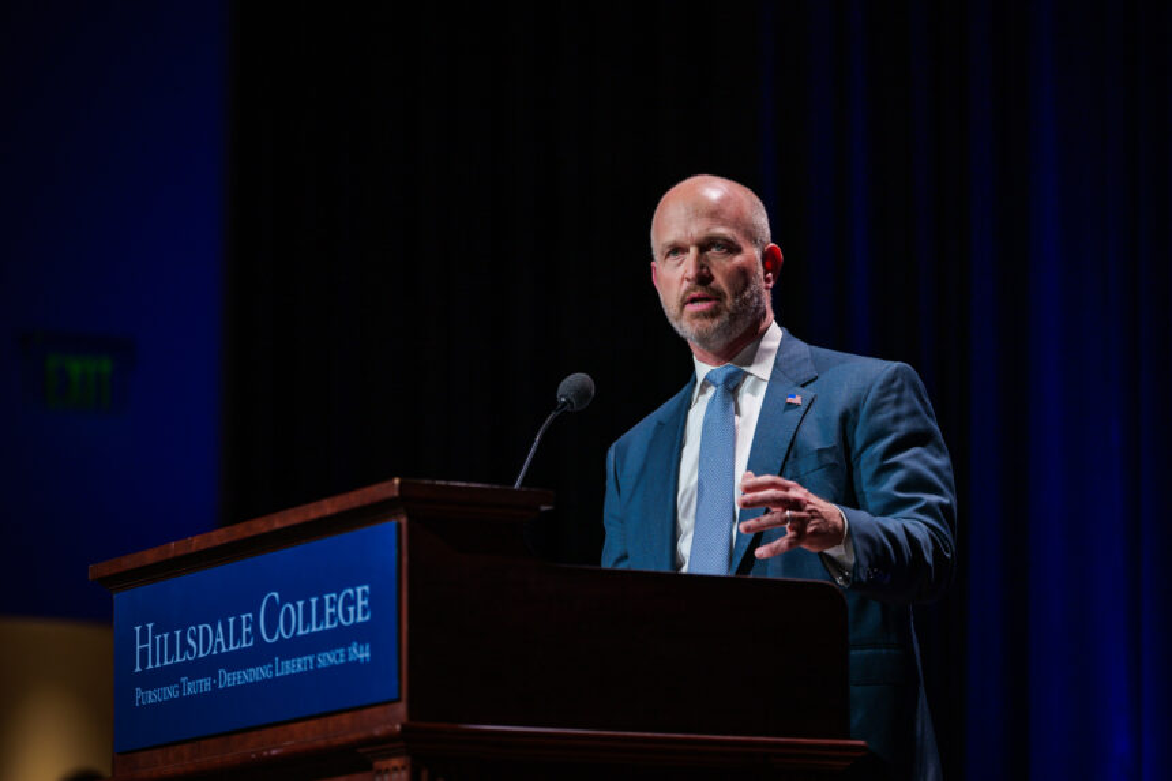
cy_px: 390
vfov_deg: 9.3
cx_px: 586
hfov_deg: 14.0
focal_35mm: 147
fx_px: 4784
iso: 200
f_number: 2.8
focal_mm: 147
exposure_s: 1/60
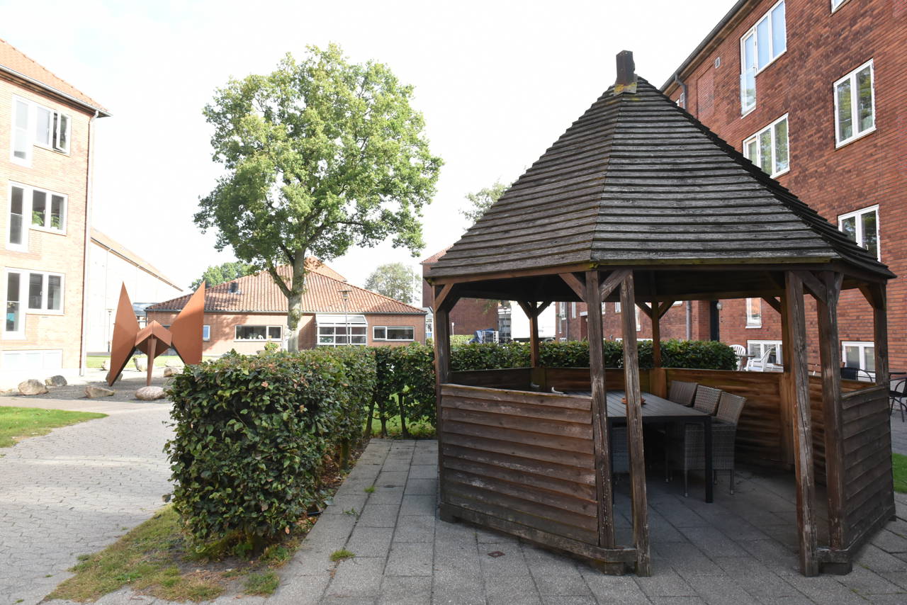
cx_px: 454
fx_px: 605
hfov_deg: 73.7
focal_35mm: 24
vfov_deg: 53.2
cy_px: 302
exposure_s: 1/1000
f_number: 7.1
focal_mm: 24
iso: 2500
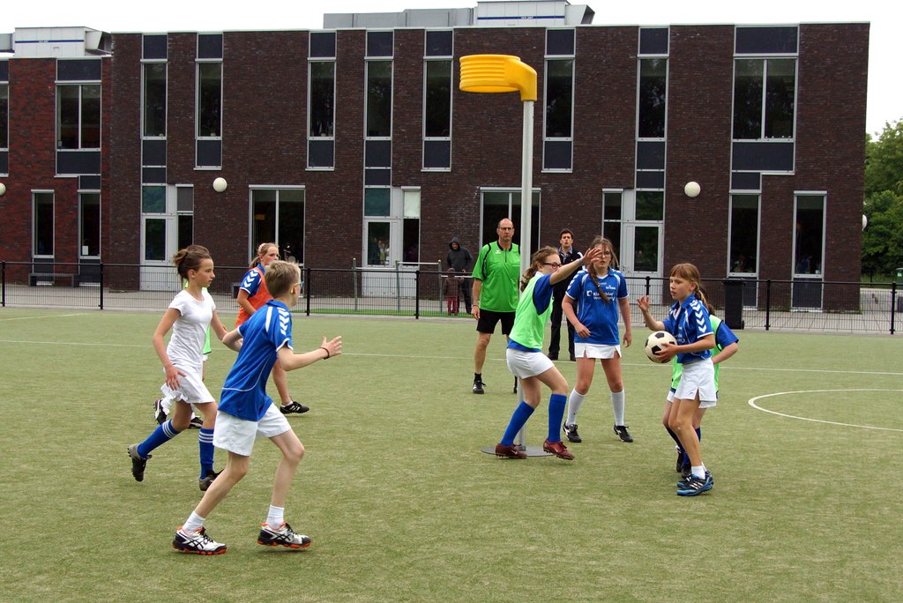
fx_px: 903
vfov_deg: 36.9
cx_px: 452
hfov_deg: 53.1
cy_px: 302
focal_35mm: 36
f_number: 4
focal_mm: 24
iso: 400
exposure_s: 1/800
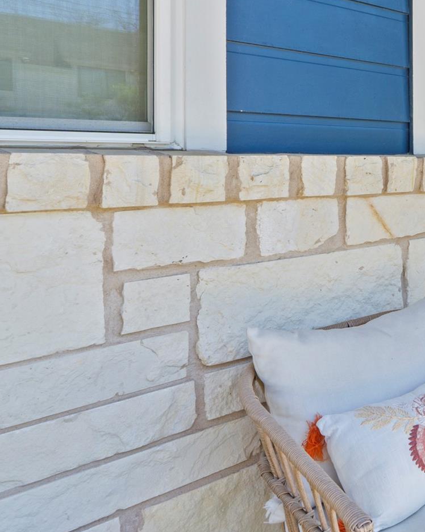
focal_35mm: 37
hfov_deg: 30.7
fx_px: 582
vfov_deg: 48.4
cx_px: 564
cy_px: 185
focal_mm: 12
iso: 250
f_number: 11
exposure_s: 1/3
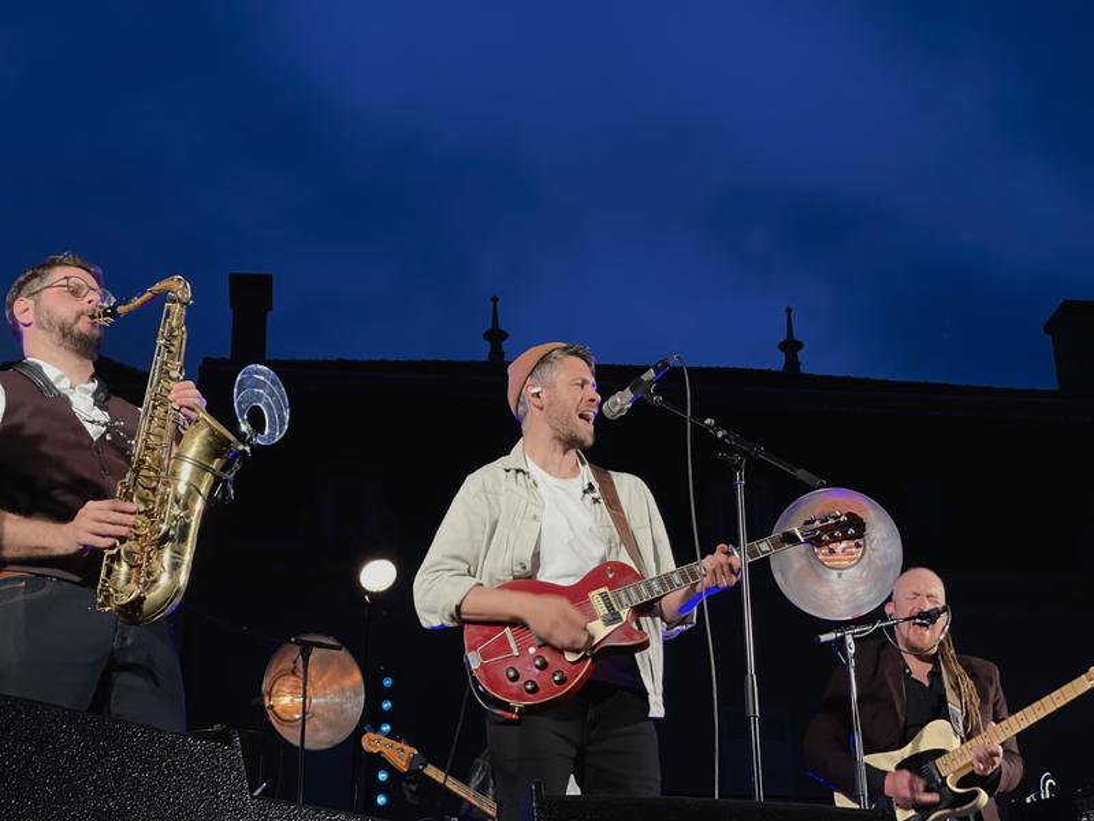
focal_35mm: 64
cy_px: 410
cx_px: 547
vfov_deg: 22.9
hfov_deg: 30.3
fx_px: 2023
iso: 200
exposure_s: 1/40
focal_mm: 7.5
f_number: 2.2
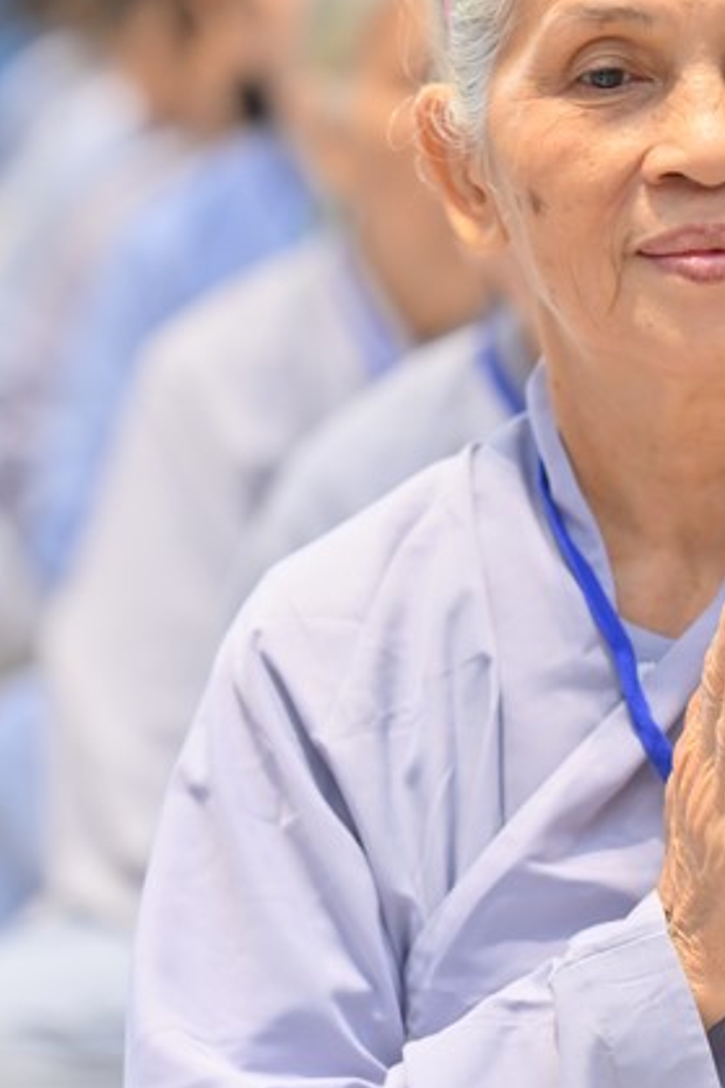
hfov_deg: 8.4
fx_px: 4928
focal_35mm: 163
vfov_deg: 12.6
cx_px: 518
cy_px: 610
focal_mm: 105
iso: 1000
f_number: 3.2
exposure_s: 1/100
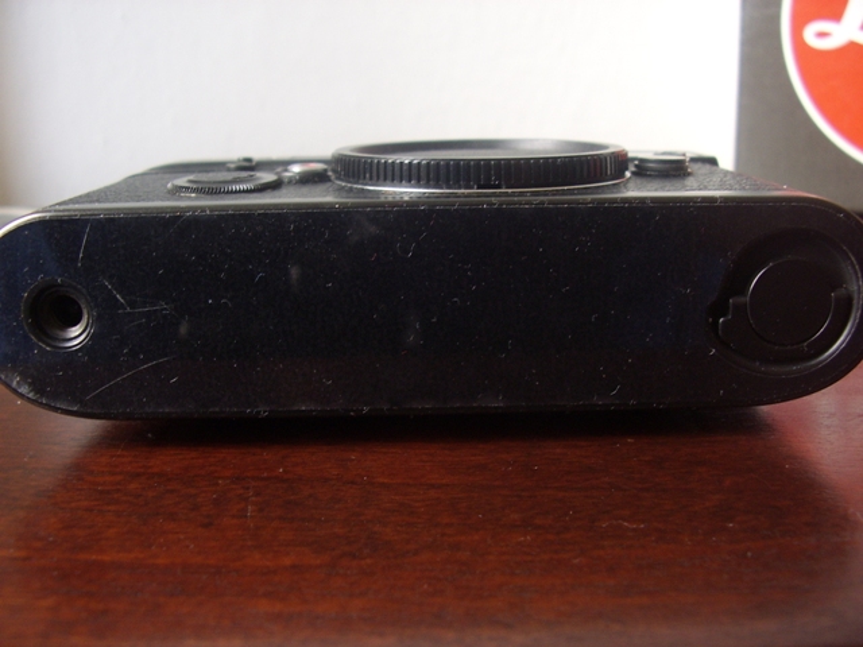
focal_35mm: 30
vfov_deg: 46.8
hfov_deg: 60.0
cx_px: 432
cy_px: 324
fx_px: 748
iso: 100
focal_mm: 5.8
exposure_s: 1
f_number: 2.9
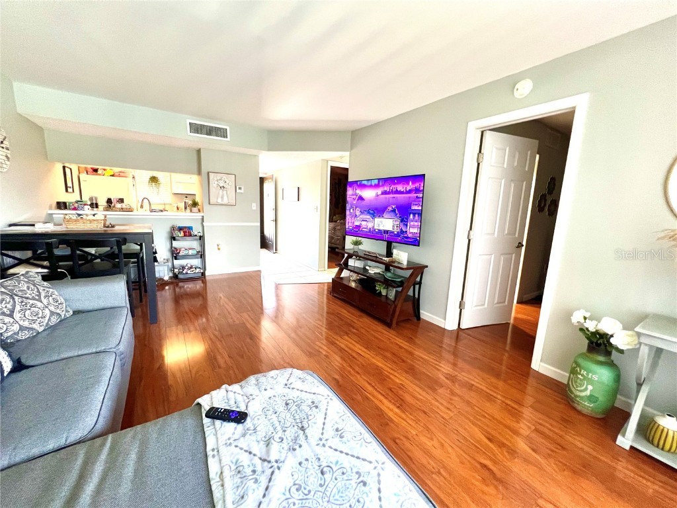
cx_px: 338
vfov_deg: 89.9
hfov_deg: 106.2
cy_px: 254
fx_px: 254
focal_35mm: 13
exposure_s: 1/60
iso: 250
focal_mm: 1.57
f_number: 1.8
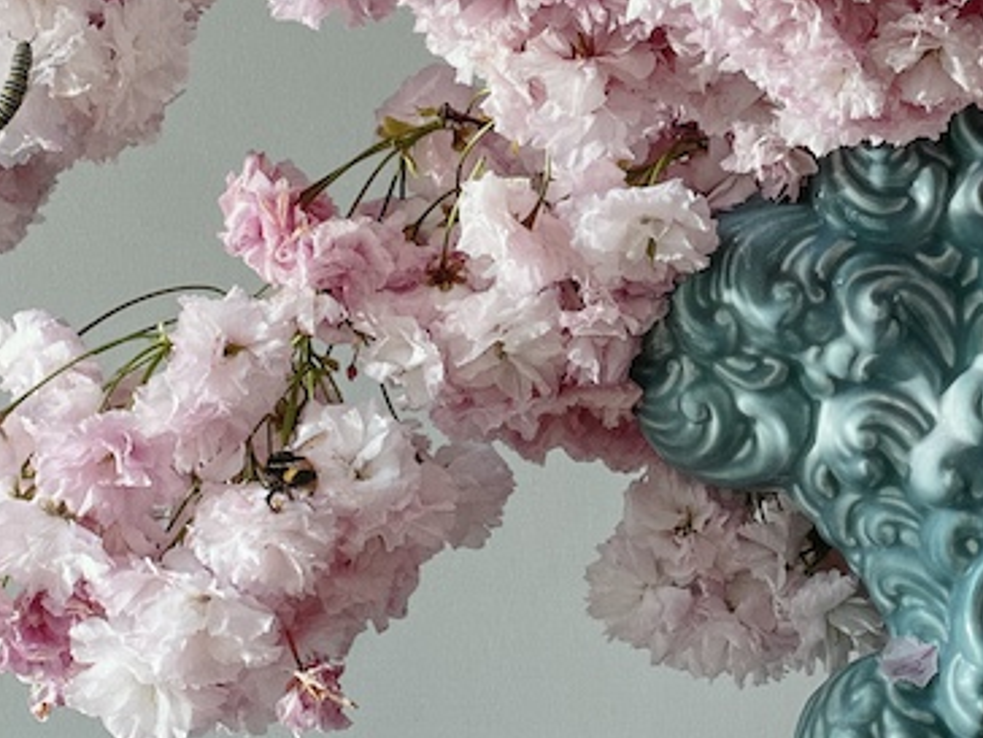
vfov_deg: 14.5
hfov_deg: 19.2
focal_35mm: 102
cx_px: 637
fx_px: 2897
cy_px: 358
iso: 50
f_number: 2.2
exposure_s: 1/120
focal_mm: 7.5
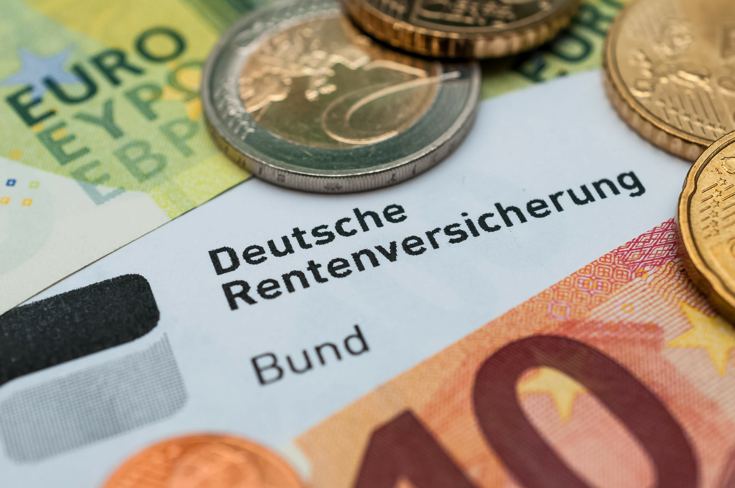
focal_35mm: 60
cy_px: 244
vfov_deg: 22.6
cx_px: 368
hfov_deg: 33.4
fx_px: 1223
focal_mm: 40
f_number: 7.1
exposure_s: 1/60
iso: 200
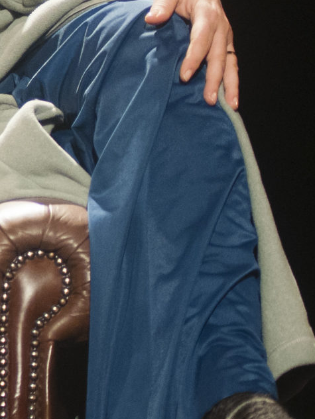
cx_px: -393
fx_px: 5652
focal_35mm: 466
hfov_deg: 3.2
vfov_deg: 4.2
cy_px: -42
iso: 800
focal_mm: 80
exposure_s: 1/125
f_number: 2.8
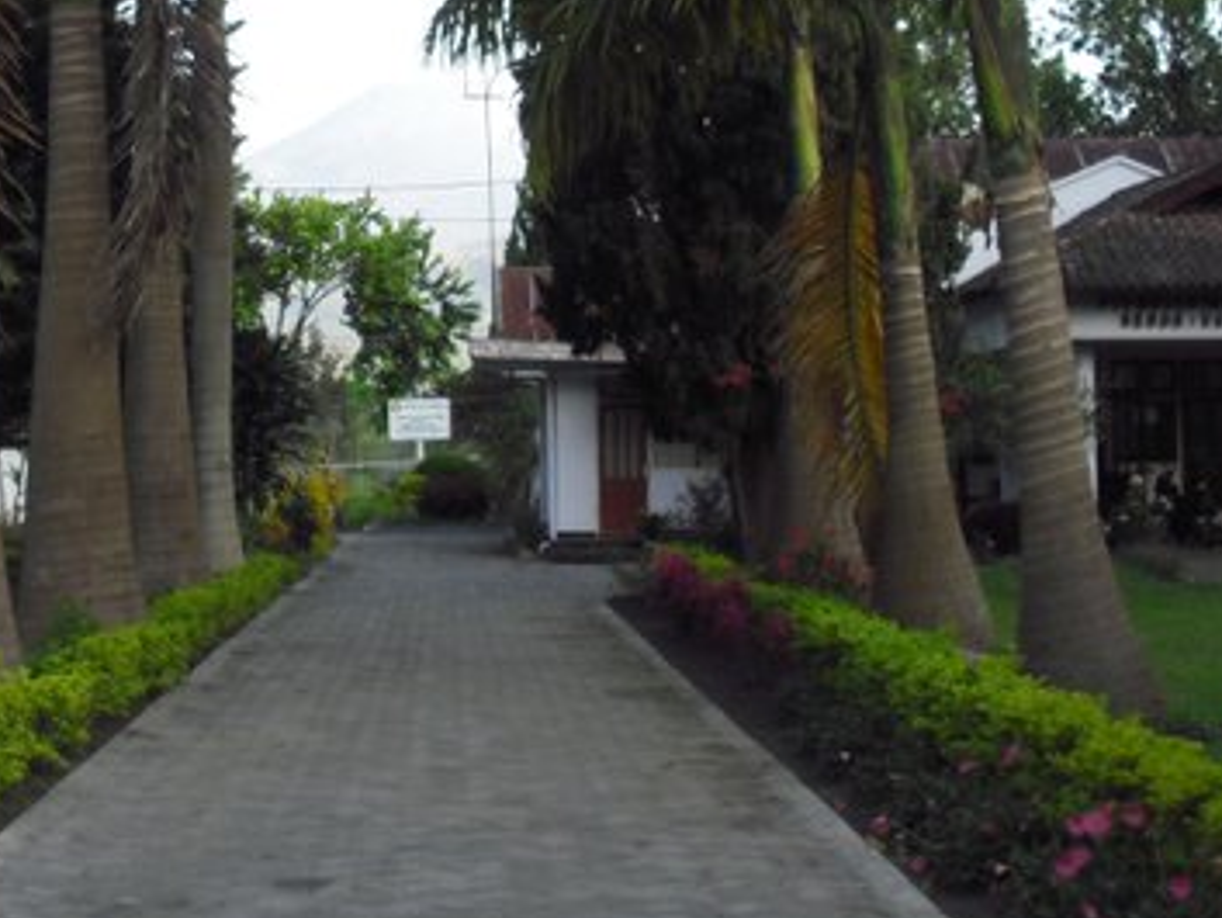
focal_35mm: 86
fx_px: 3037
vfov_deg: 17.0
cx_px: 391
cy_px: 125
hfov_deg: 22.6
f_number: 2.8
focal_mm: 6.2
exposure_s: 1/125
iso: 100
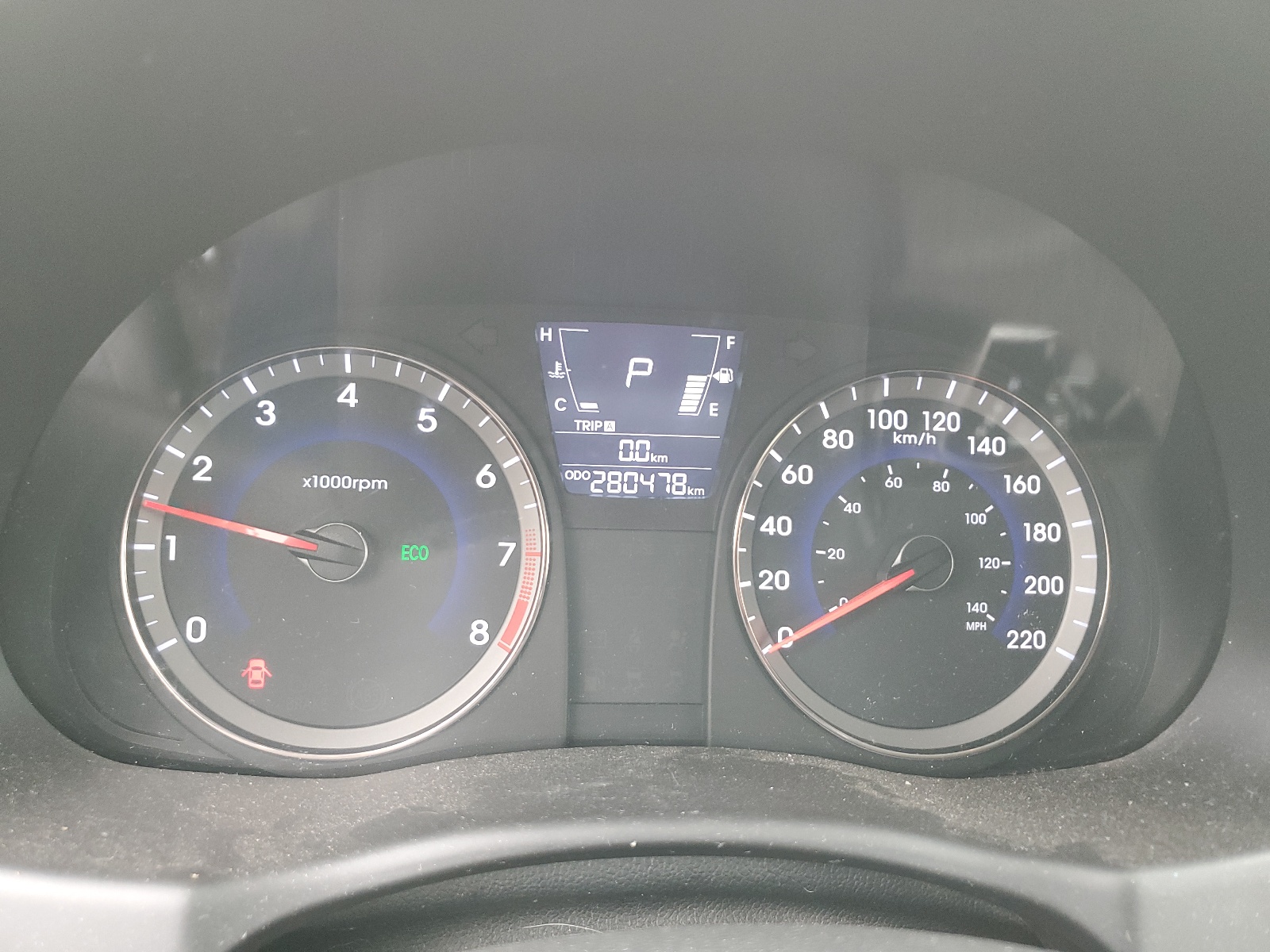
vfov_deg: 53.1
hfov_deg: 67.3
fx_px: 954
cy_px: 476
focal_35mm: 26
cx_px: 635
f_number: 1.5
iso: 99
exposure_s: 1/60.2
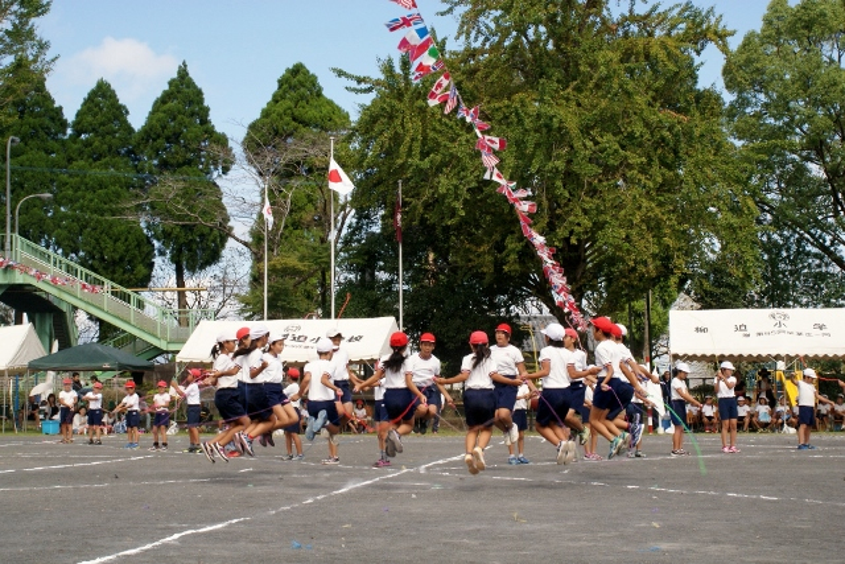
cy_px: 282
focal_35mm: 60
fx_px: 1409
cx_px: 422
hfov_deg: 33.4
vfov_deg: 22.6
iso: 400
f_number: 13
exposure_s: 1/250
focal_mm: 40
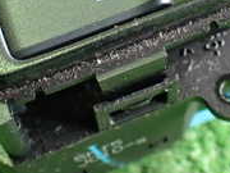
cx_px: 138
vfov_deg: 14.6
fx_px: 664
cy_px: 9
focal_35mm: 100
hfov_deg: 19.6
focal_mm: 5.4
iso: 800
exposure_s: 1/50
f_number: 2.3
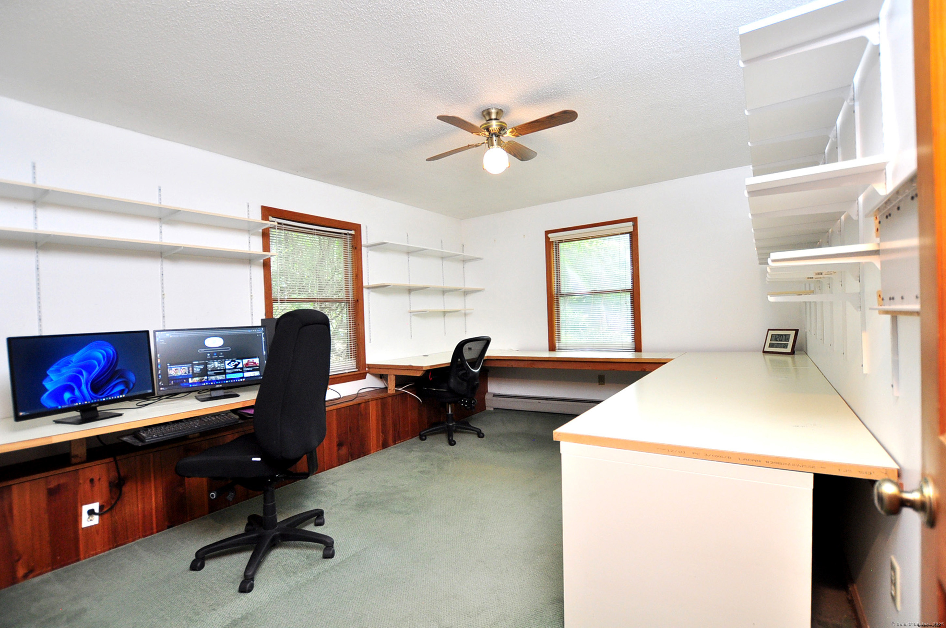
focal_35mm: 15
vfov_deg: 77.2
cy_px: 314
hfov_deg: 100.5
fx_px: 394
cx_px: 473
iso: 640
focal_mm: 10
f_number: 3.5
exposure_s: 1/125
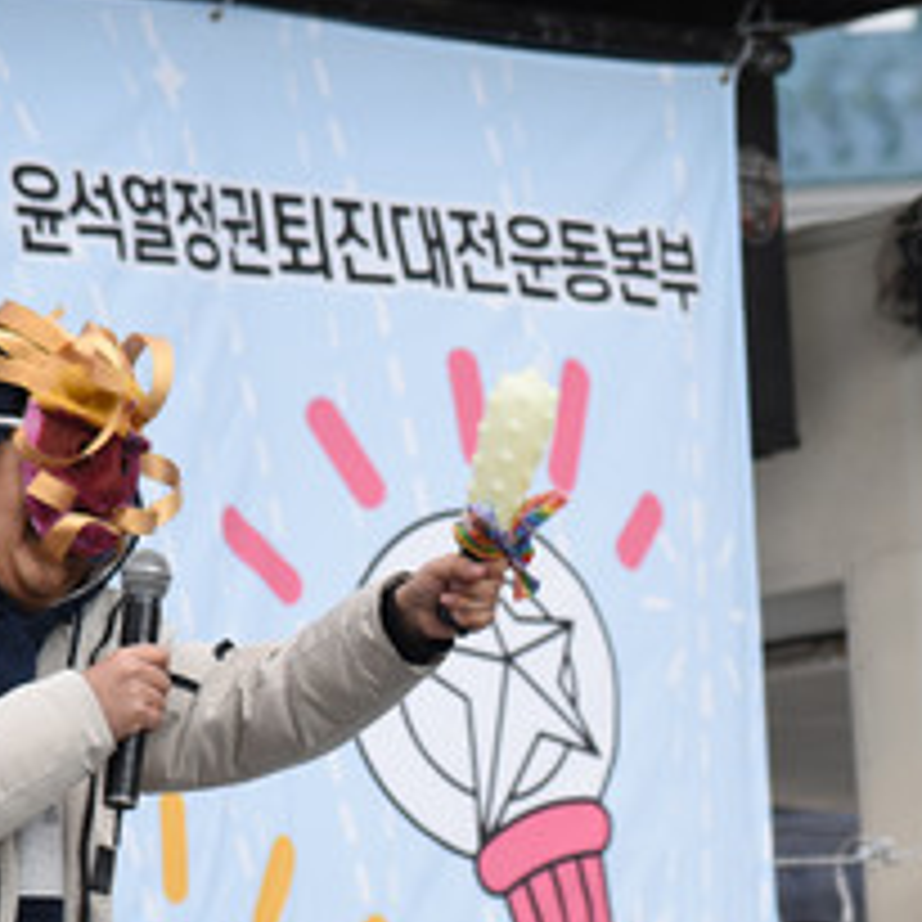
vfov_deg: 5.9
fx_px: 8980
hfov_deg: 5.9
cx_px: 675
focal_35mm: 298
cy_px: 886
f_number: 4
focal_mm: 120
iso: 100
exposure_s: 1/125
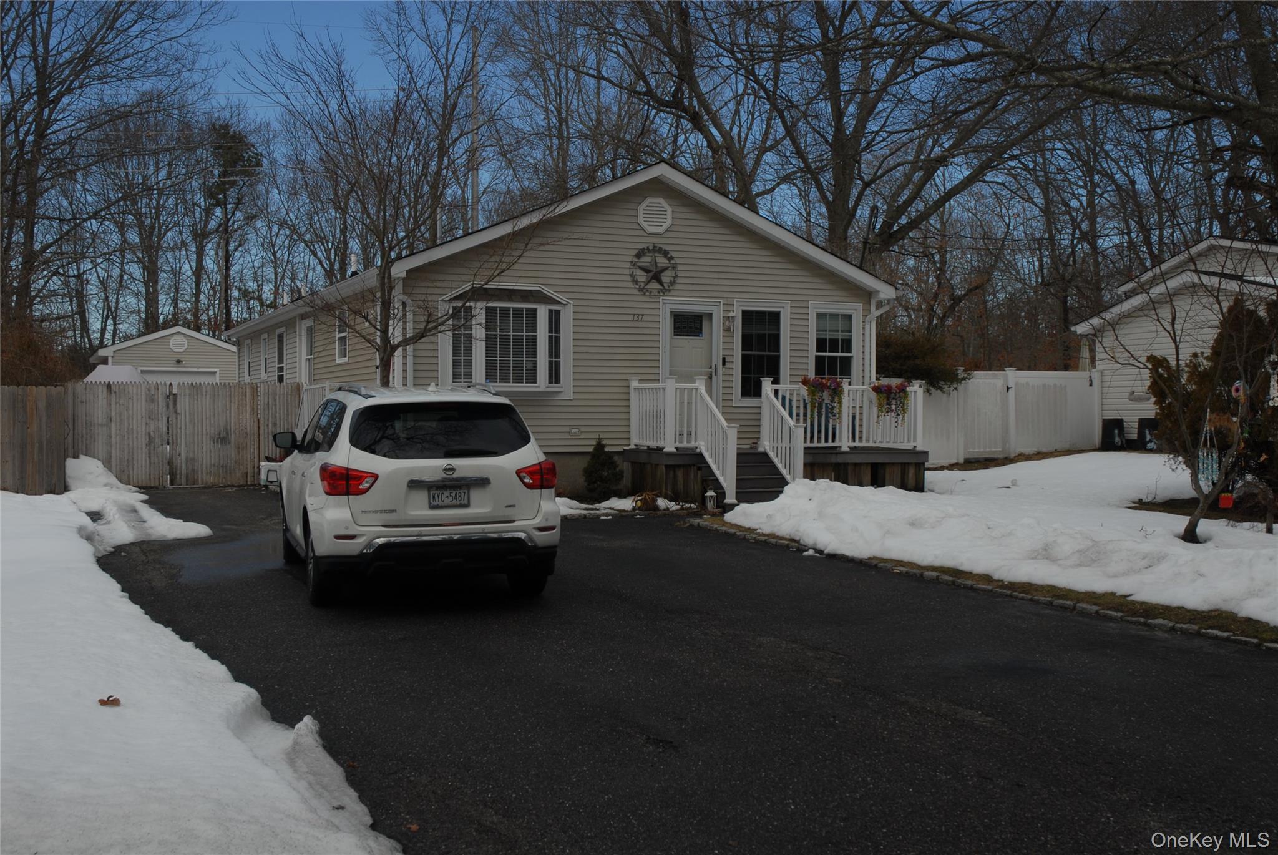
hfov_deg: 47.9
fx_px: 1439
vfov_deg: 33.1
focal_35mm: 40
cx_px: 639
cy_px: 428
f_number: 9
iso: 100
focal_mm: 27
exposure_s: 1/320
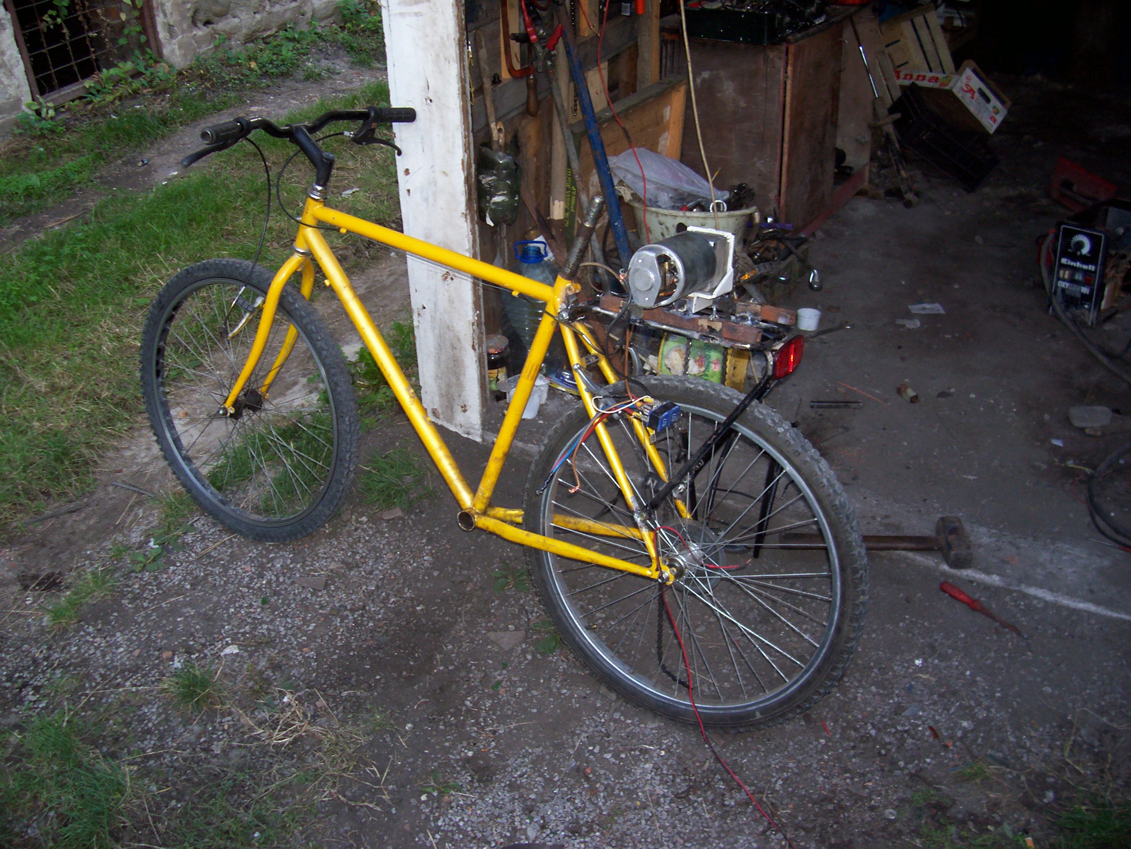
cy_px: 424
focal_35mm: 34
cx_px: 566
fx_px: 1111
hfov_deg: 54.0
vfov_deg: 41.8
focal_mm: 5.6
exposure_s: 1/64
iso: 80
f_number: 2.7
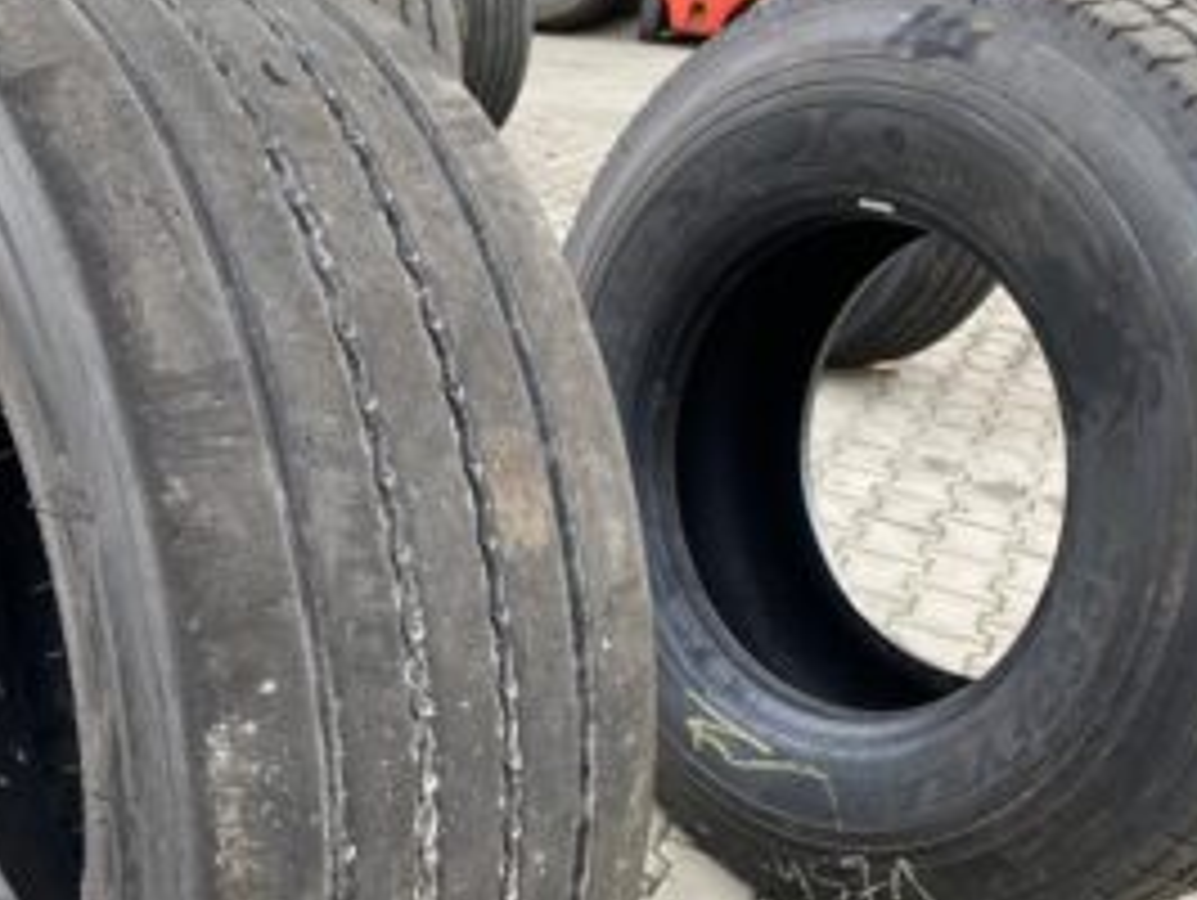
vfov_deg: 34.0
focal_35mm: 42
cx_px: 284
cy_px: 623
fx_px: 1454
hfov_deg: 43.2
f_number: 1.8
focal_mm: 4.25
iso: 64
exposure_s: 1/121
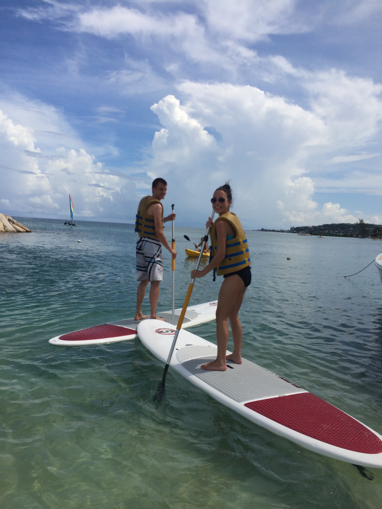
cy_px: 254
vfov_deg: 60.0
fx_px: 441
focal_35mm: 30
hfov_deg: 46.8
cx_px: 191
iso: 32
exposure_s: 1/5128
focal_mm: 4.12
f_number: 2.2
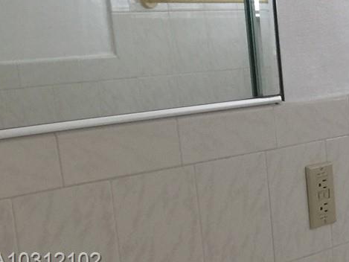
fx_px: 998
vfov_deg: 14.7
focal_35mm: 99
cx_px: 583
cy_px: 262
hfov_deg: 17.1
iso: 50
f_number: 2.2
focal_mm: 4.15
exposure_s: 1/15
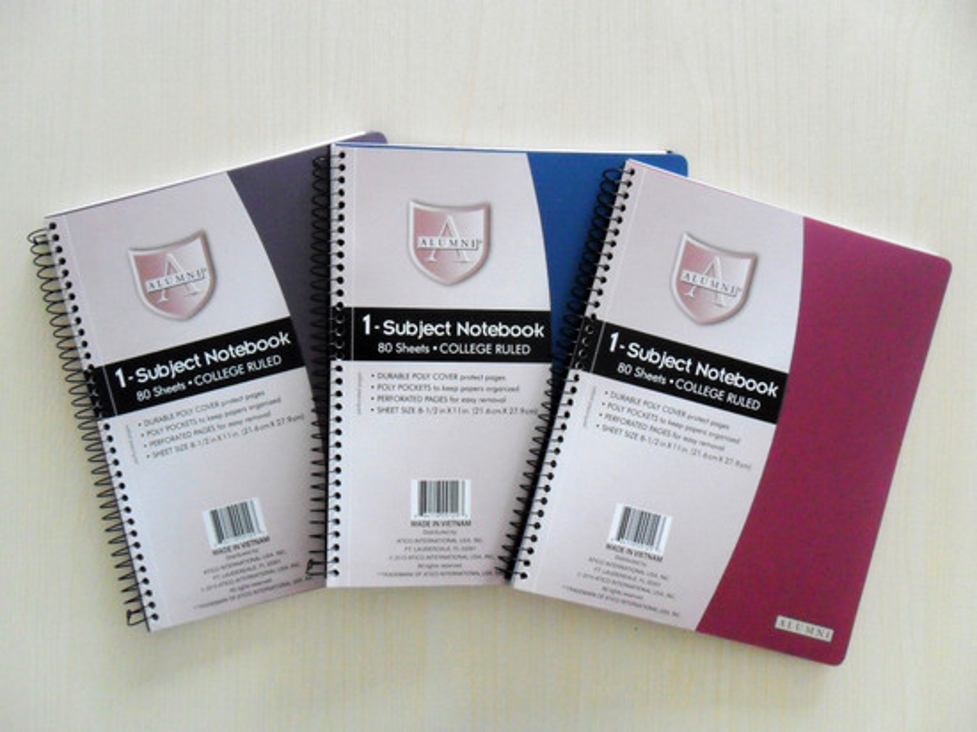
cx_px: 488
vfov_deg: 51.3
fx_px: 762
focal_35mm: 27
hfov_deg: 65.3
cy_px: 366
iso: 320
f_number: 3.5
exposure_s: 1/30
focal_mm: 4.9
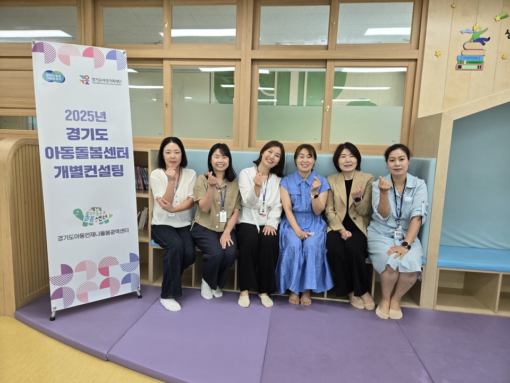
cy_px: 192
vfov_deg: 58.9
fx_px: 339
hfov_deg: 73.9
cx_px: 255
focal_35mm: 23
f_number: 1.8
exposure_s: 1/120
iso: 100
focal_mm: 5.4
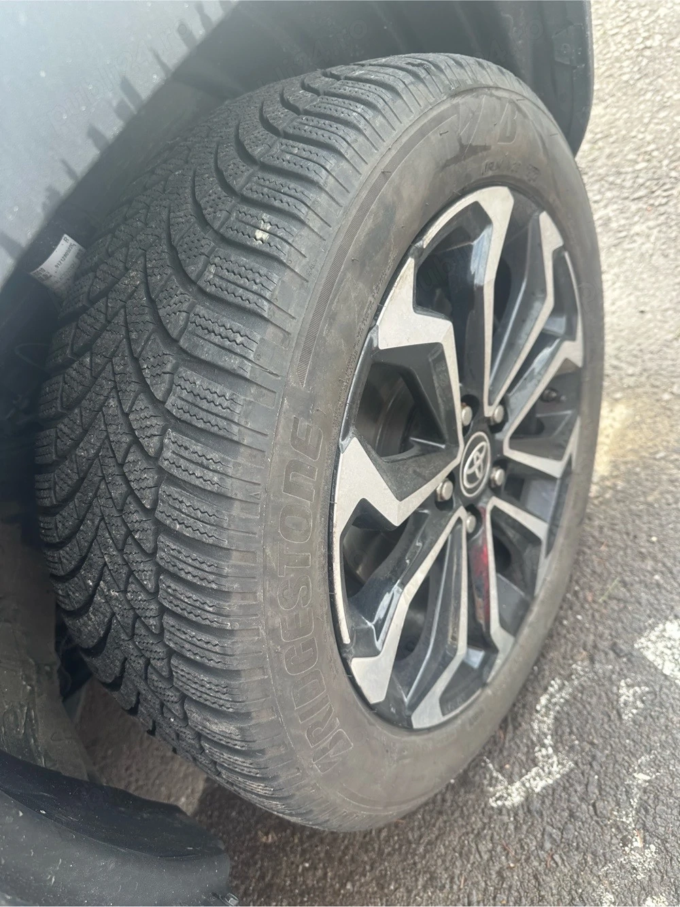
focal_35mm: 24
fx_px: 629
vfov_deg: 71.6
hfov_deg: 56.8
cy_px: 454
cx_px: 340
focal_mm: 6.86
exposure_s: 1/121
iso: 64
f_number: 1.78
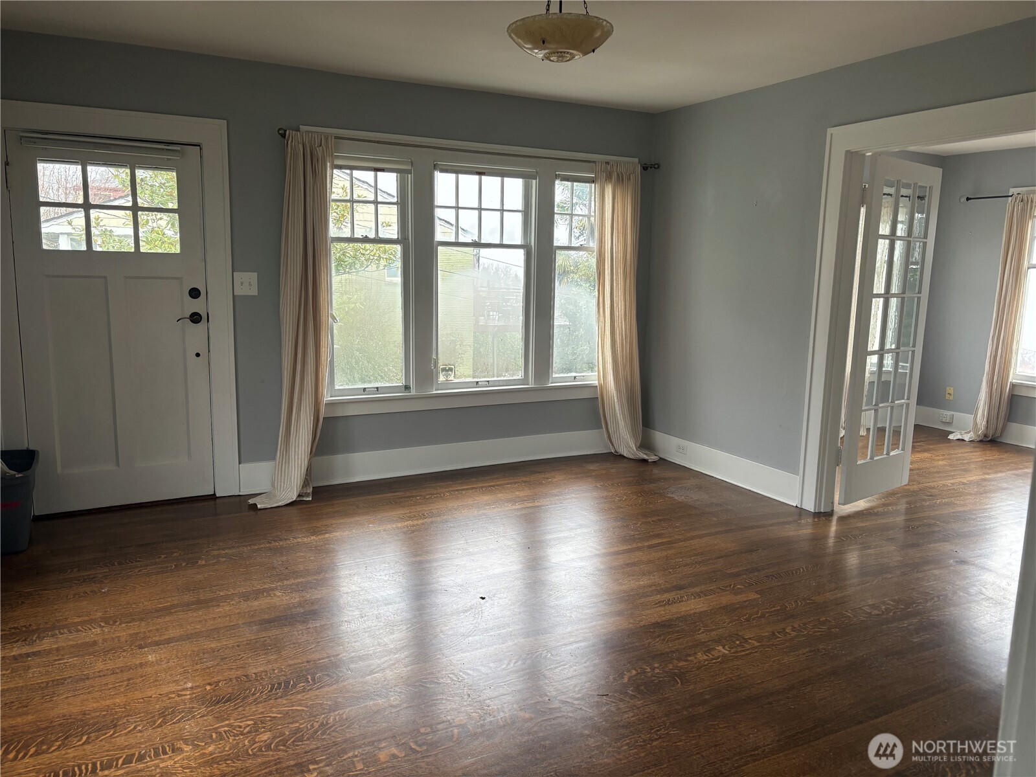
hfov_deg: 67.3
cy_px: 388
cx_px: 518
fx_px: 778
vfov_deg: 53.1
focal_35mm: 26
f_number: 1.6
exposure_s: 1/121
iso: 80
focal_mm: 5.96
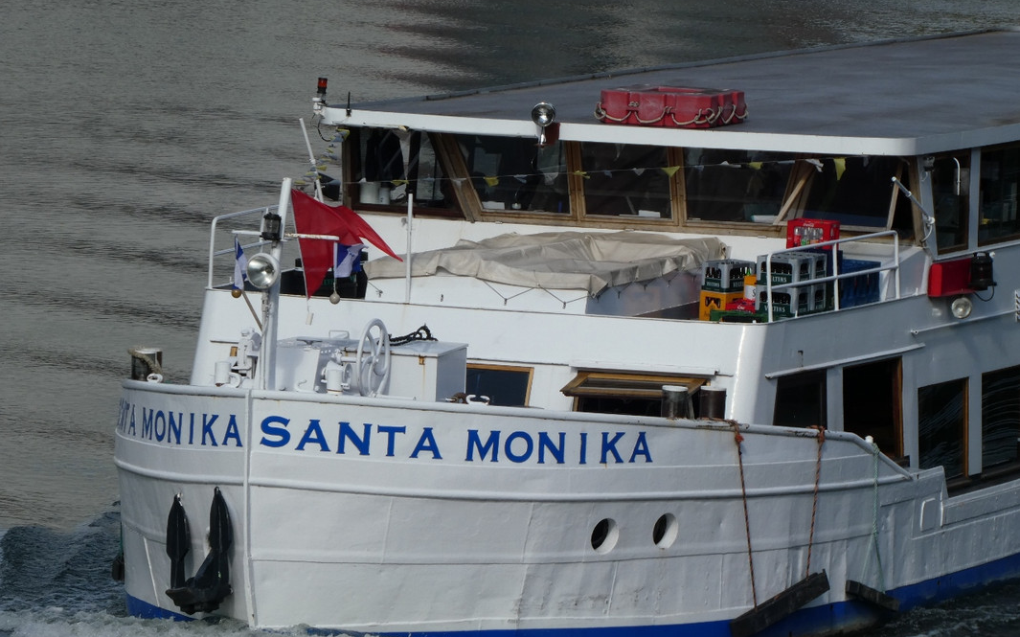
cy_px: 372
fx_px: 9505
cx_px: 510
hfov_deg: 6.1
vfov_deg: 3.8
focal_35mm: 342
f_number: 5.9
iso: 80
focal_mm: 57.7
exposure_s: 1/400
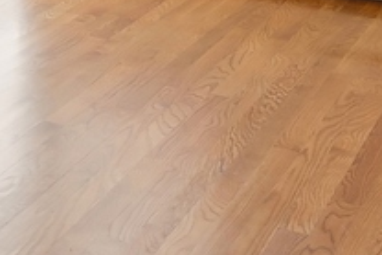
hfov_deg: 16.1
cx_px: -291
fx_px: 1157
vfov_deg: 10.5
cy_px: -398
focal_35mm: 109
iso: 100
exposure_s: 1/25
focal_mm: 14
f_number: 11
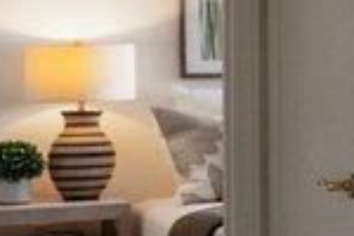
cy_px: 35
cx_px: 1286
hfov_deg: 8.7
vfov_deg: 8.8
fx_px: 1534
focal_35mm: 156
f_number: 9
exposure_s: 1/25
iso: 400
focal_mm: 19.5
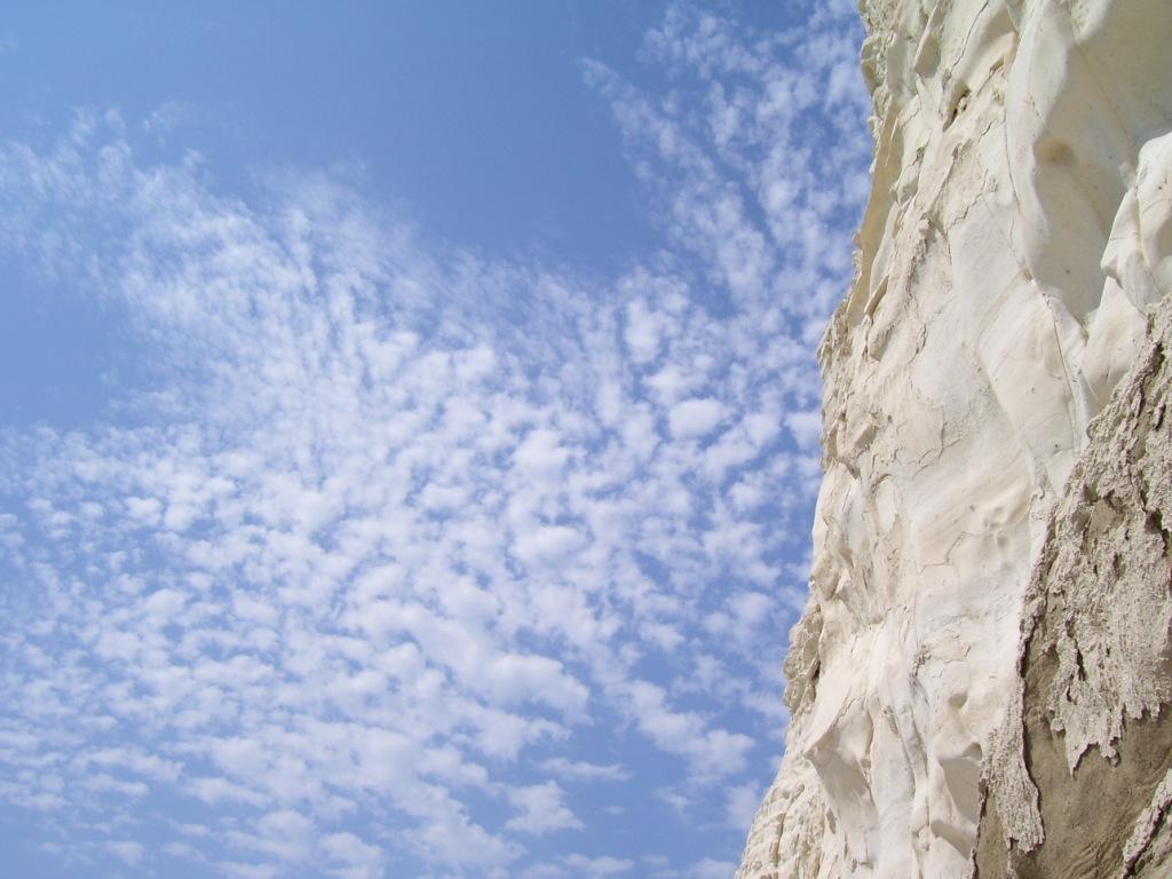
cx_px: 586
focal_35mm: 34
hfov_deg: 54.0
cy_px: 440
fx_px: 1151
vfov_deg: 41.8
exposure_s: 1/1000
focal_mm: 5.6
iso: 80
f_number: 4.8
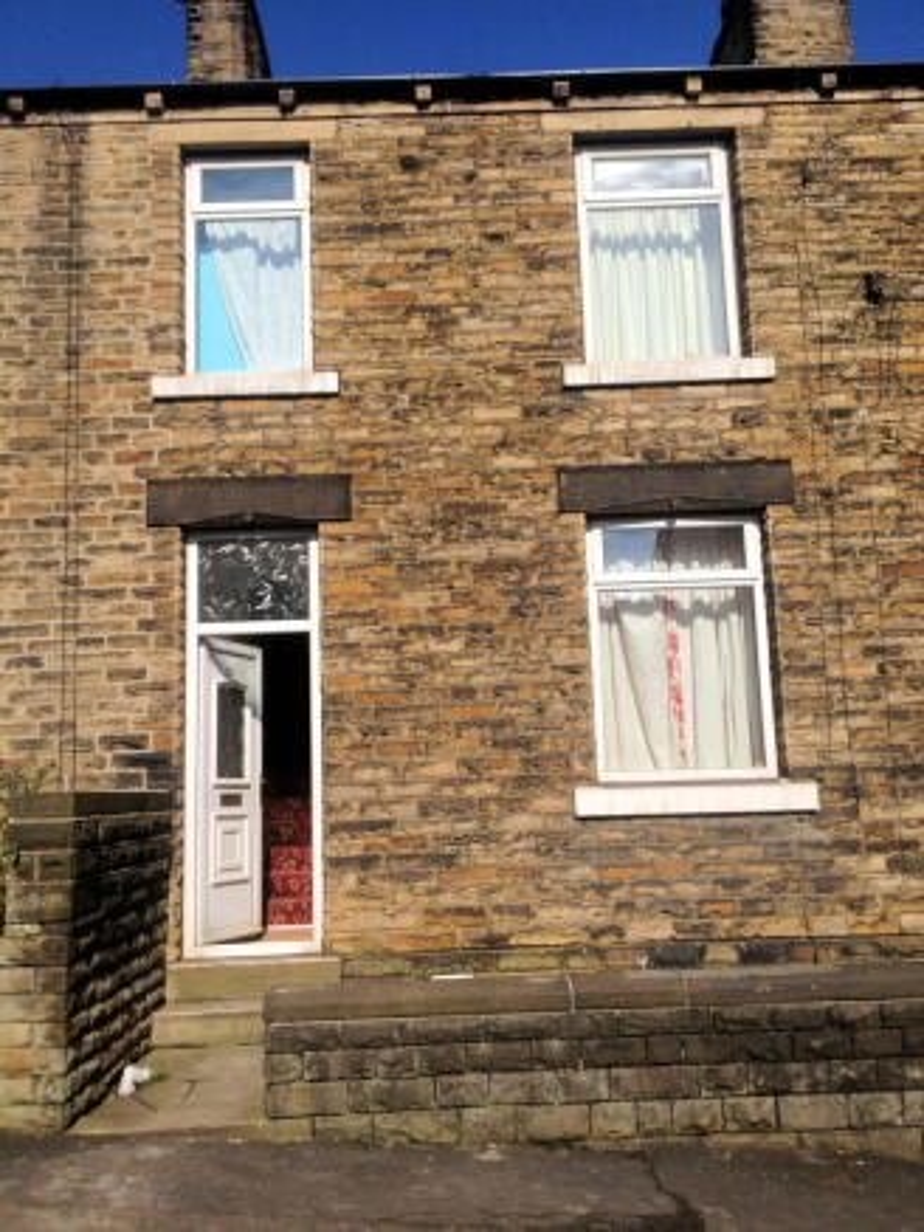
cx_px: 462
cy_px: 616
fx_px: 1245
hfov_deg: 40.7
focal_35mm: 35
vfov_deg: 52.6
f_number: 2.4
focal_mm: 4.28
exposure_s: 1/3067
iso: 50
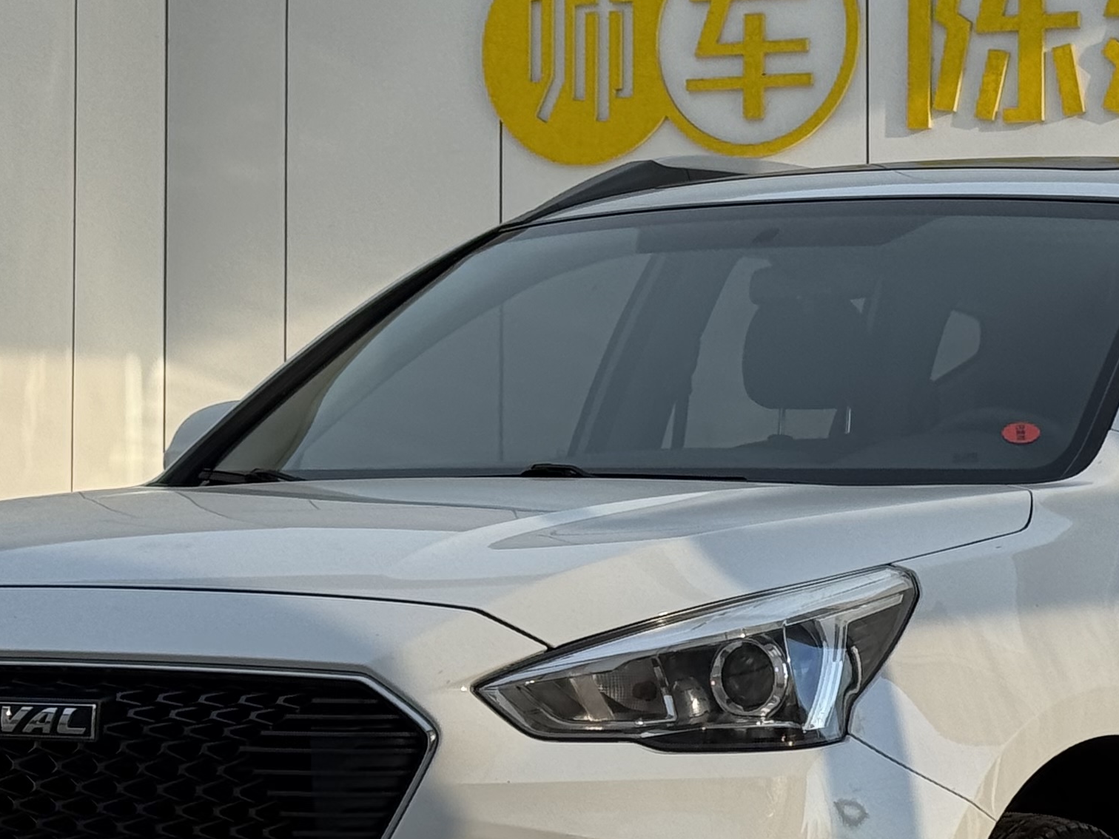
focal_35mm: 128
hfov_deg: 15.4
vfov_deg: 11.6
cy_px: 405
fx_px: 4138
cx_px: 678
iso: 64
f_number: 1.78
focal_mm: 6.76
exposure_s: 1/1770
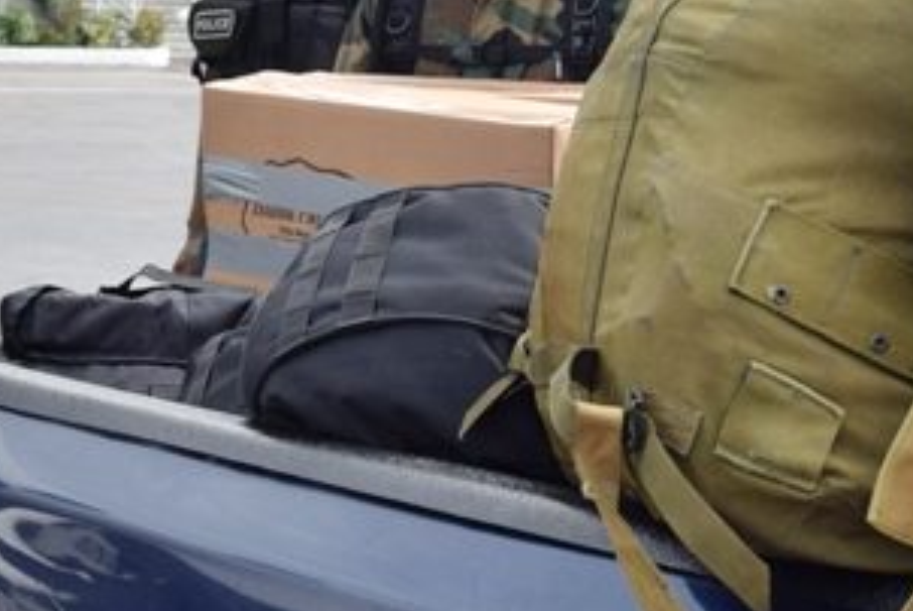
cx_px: 27
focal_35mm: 122
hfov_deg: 16.5
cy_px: -183
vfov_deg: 11.0
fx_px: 3097
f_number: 5.6
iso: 100
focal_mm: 24
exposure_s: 1/200
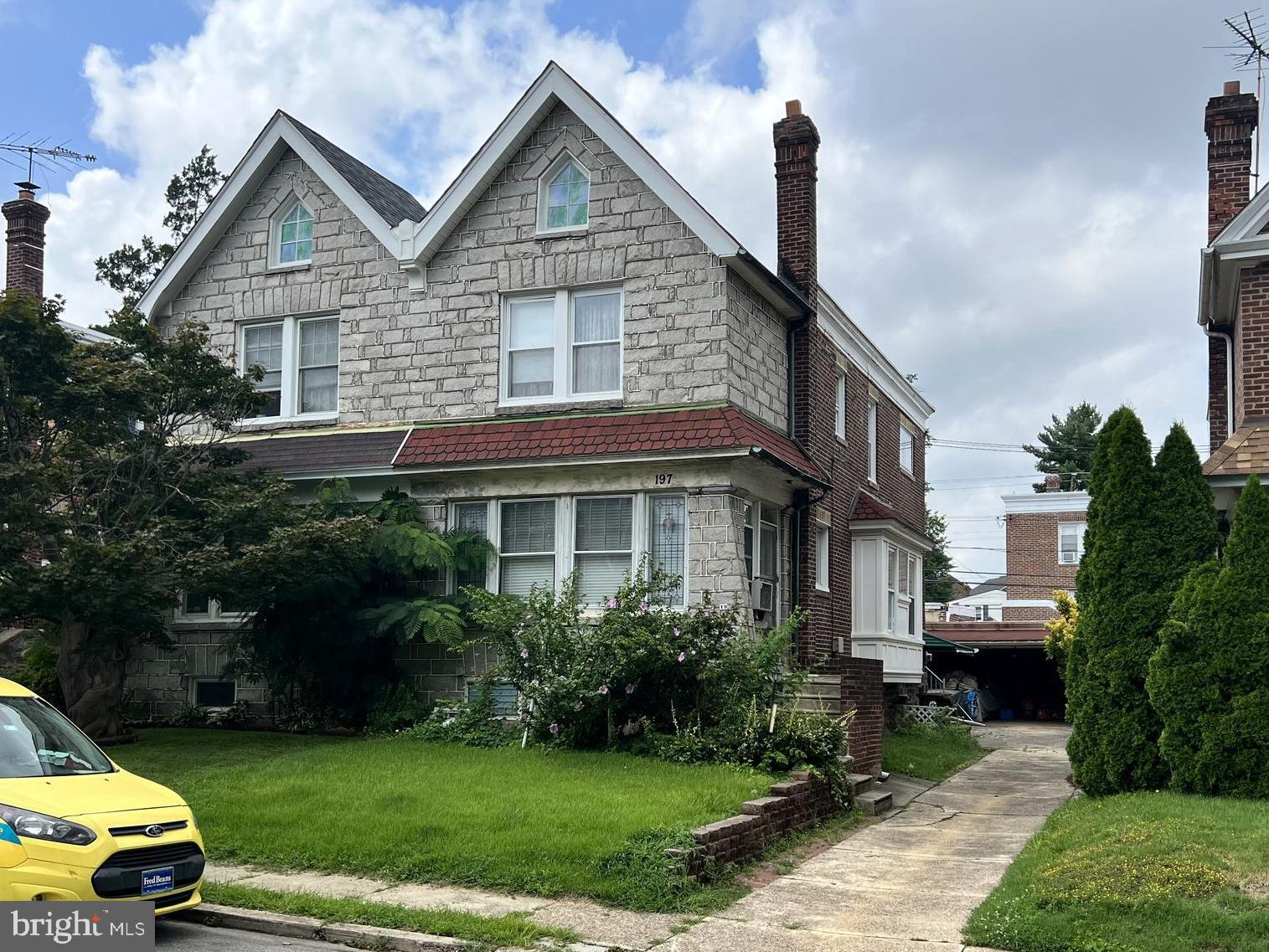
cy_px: 476
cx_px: 634
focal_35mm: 26
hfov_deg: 67.3
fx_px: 953
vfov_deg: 53.1
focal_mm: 5.7
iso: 50
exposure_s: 1/3831
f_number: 1.5
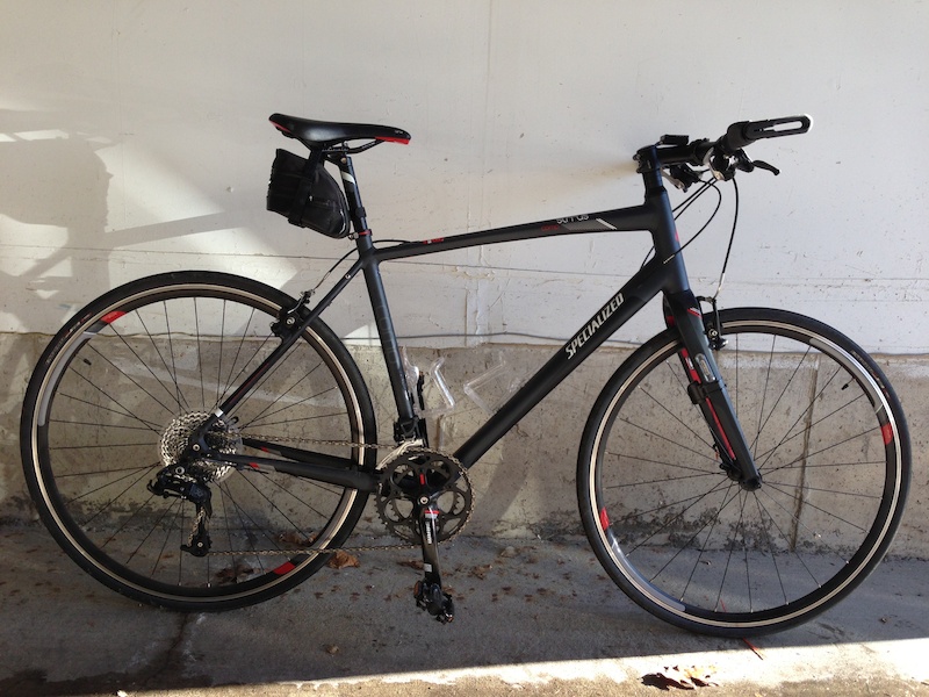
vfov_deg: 42.9
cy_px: 348
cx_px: 464
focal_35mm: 33
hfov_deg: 55.4
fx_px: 886
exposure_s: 1/175
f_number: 2.4
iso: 50
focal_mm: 4.13
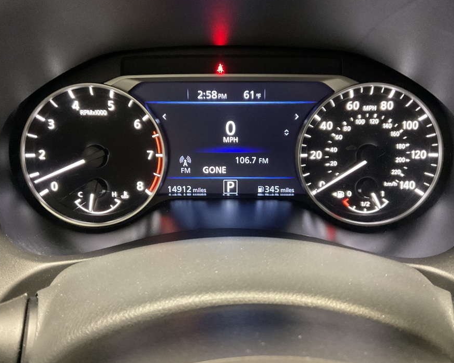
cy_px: 179
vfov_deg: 47.1
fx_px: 416
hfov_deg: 57.2
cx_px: 225
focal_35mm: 31
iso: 400
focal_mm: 3
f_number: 1.8
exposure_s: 1/30
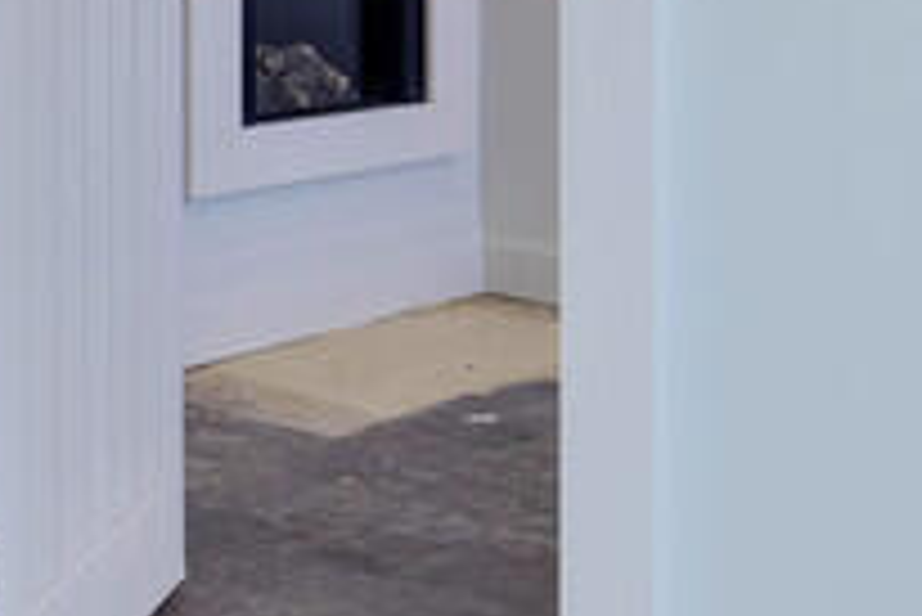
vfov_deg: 17.4
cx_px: -355
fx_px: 1922
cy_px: -115
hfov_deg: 23.1
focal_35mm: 75
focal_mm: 10
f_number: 9
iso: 400
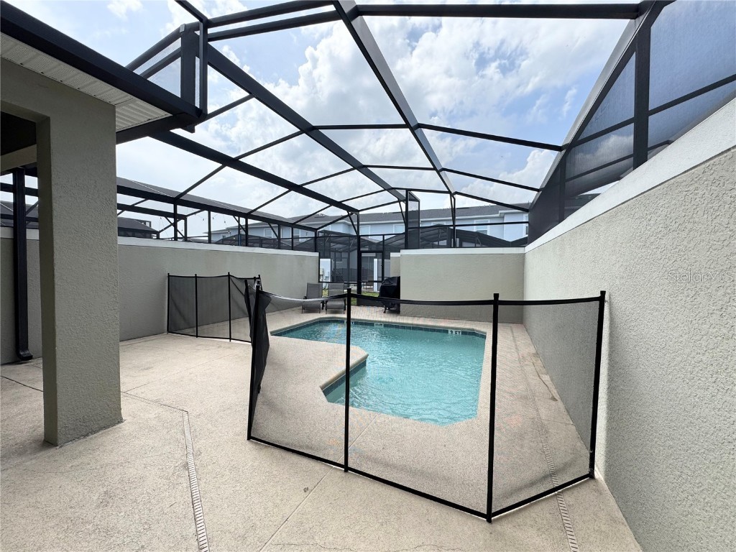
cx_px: 368
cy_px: 276
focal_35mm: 14
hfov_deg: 102.1
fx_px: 298
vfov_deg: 85.7
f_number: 2.2
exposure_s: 1/763
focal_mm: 2.22
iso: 40
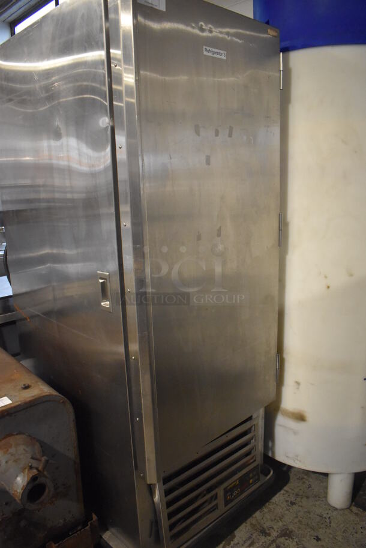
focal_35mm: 27
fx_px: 411
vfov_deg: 67.3
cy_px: 274
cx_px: 183
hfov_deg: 48.0
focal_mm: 18
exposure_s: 1/125
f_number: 3.5
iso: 4500
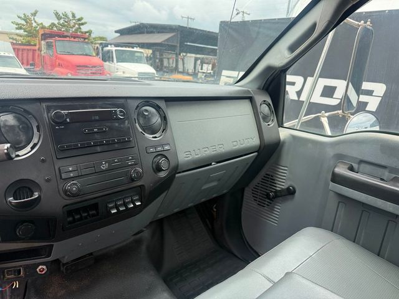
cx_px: 200
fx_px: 277
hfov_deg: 71.6
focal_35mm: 24
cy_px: 150
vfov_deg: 56.8
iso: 100
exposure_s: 1/780
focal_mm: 6.76
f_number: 1.78
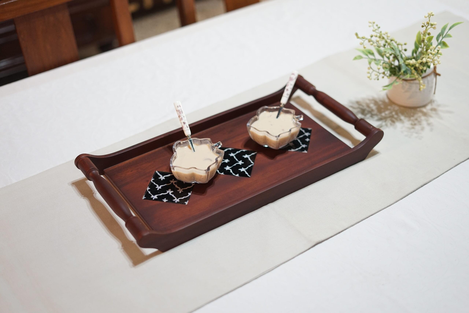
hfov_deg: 39.6
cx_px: 234
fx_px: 651
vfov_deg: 27.0
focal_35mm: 50
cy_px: 156
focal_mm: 50
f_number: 2
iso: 1000
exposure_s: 1/80
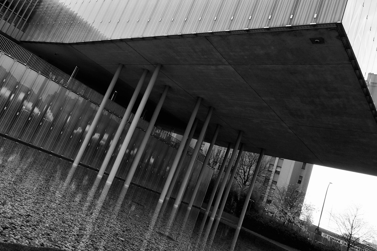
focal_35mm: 30
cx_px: 152
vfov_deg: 42.8
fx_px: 314
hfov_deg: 61.4
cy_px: 77
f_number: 16
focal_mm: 14
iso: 500
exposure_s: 1/60
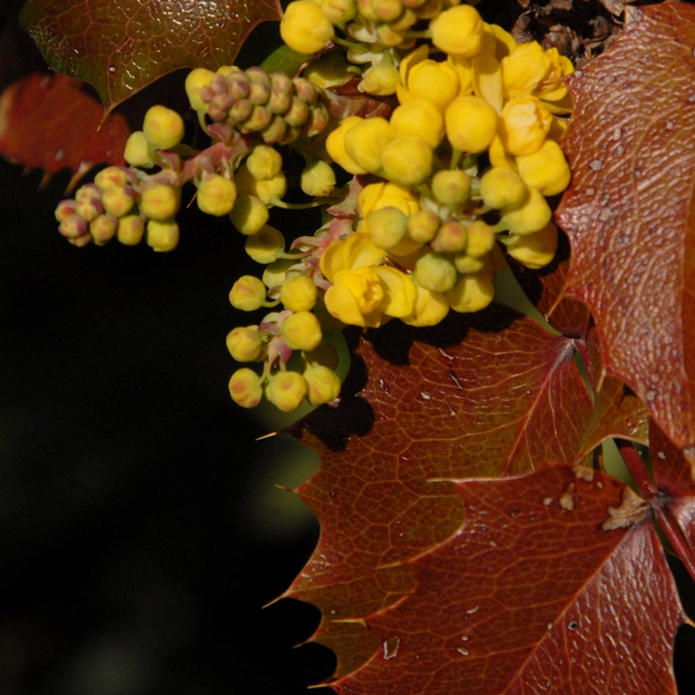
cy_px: 166
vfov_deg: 4.2
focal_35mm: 419
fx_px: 9518
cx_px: 317
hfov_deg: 4.2
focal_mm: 200
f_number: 13
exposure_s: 1/640
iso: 400
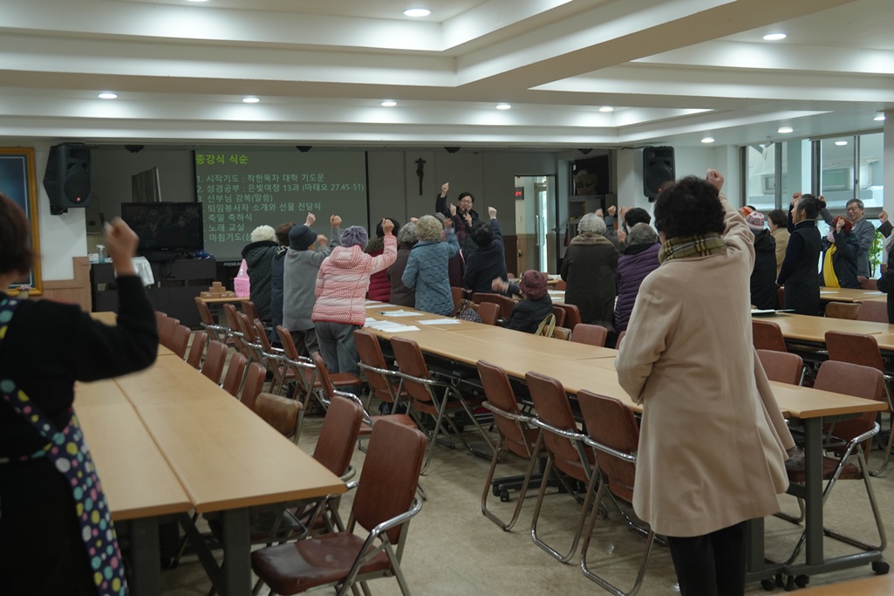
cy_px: 298
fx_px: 968
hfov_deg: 49.6
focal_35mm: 39
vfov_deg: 34.2
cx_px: 447
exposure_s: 1/60
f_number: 4
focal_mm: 26
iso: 320
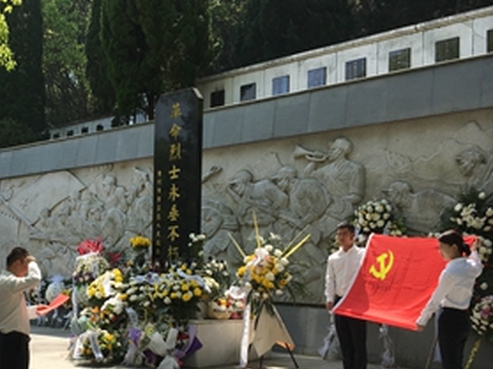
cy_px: 241
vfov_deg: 27.9
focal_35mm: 52
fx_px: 740
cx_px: 69
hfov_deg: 35.1
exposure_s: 1/962
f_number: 2.2
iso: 25
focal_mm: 4.15
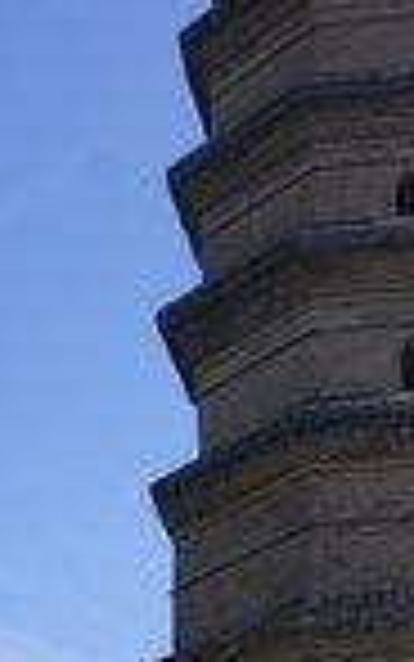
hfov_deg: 10.6
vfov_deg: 16.4
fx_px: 2218
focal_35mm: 123
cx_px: 410
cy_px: 736
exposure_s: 1/125
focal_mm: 20
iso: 100
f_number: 13
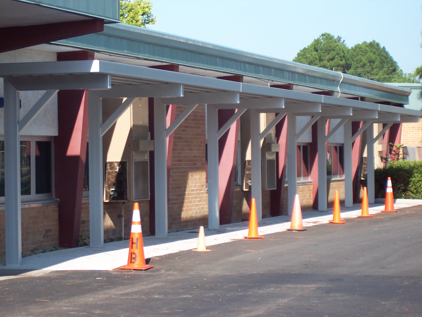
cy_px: 158
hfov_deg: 13.7
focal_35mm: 144
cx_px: 211
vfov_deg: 10.3
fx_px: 1755
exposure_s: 1/250
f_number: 4.9
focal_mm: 22.4
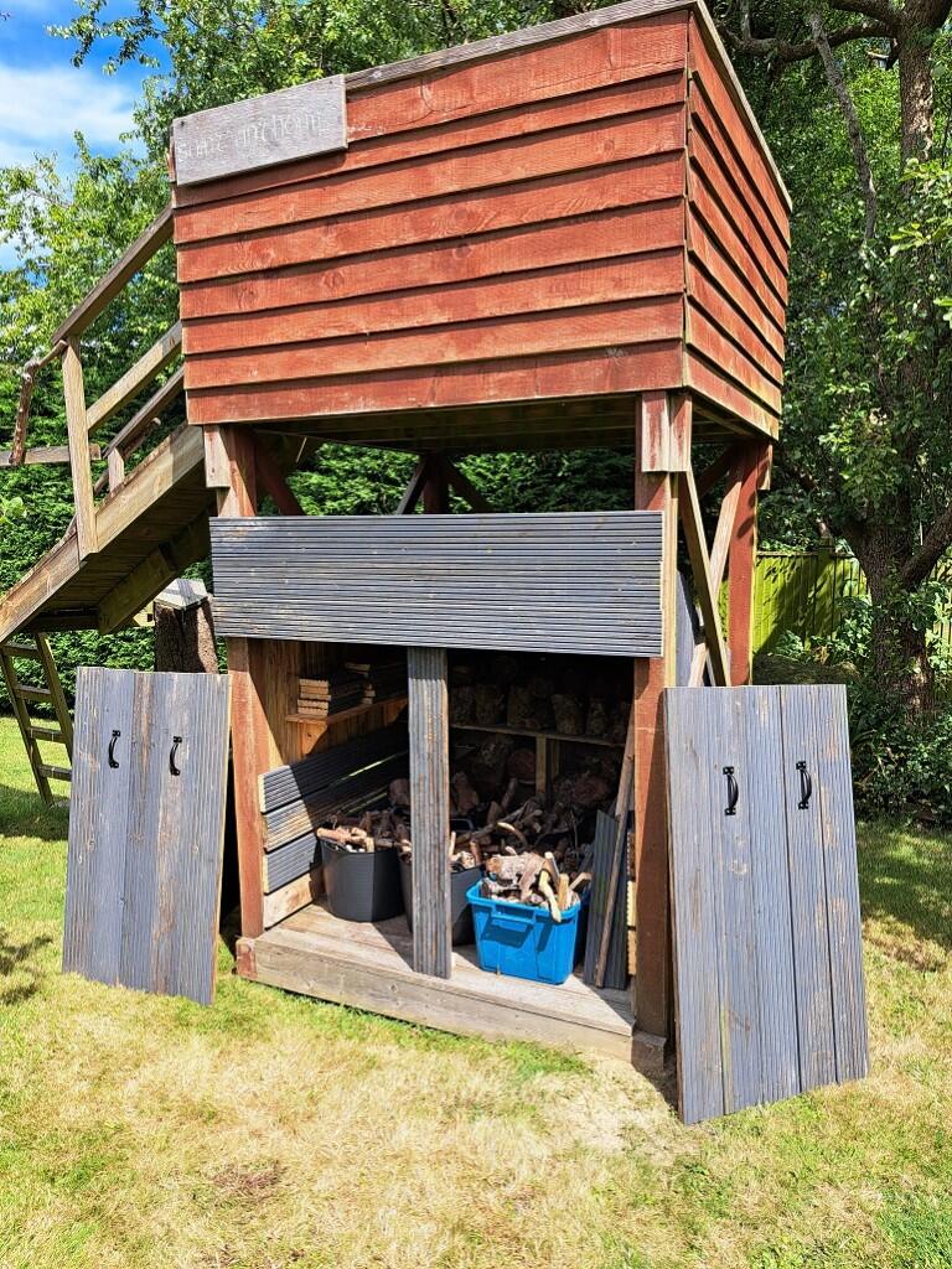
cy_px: 634
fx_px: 880
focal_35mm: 24
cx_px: 476
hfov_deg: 56.8
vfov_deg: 71.6
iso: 50
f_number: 1.8
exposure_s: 1/615
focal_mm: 5.23
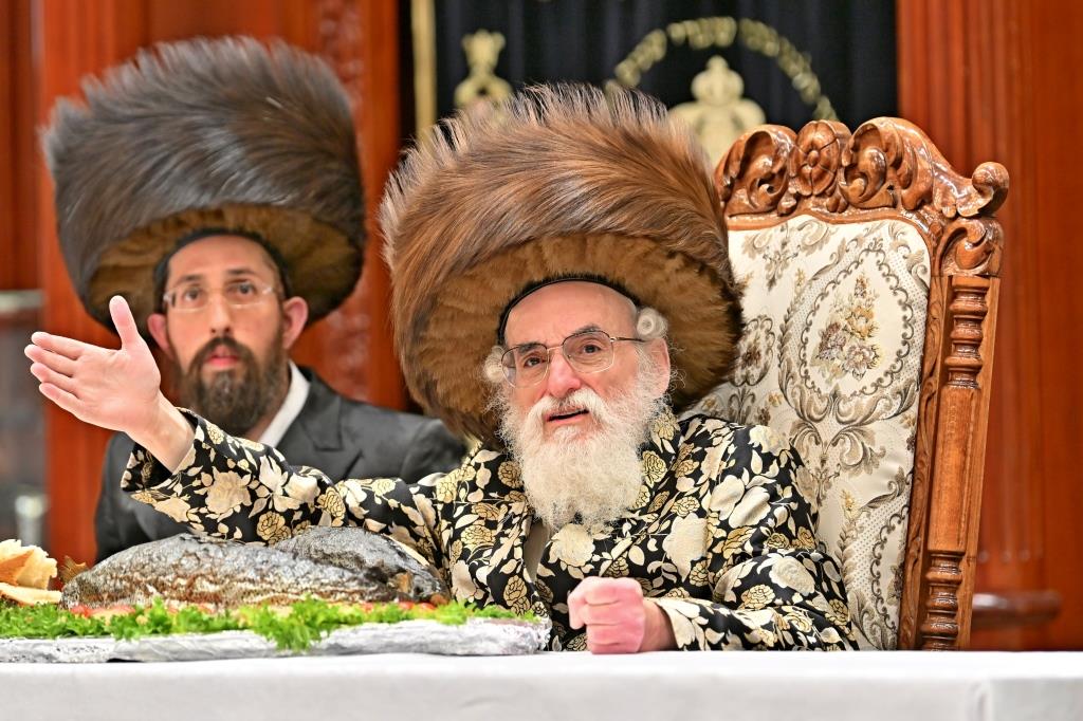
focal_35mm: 225
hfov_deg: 9.2
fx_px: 6766
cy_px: 360
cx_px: 542
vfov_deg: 6.1
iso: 320
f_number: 2.8
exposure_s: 1/250
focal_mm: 150
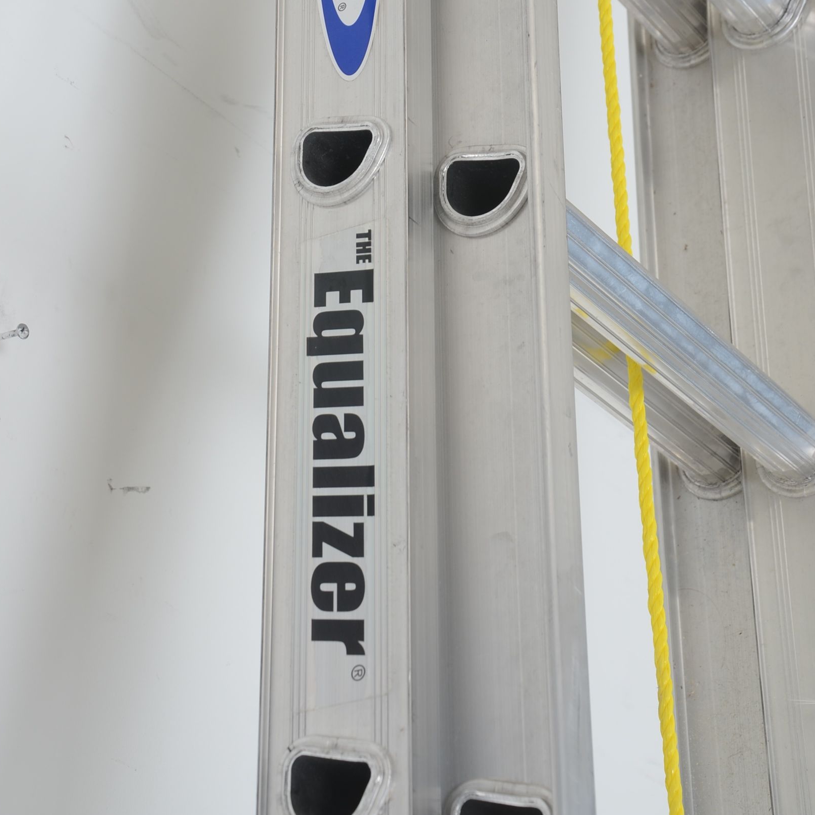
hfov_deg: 17.9
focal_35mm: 97
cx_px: 404
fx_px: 2584
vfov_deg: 17.8
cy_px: 200
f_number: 7.1
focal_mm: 50
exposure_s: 1/60
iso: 160
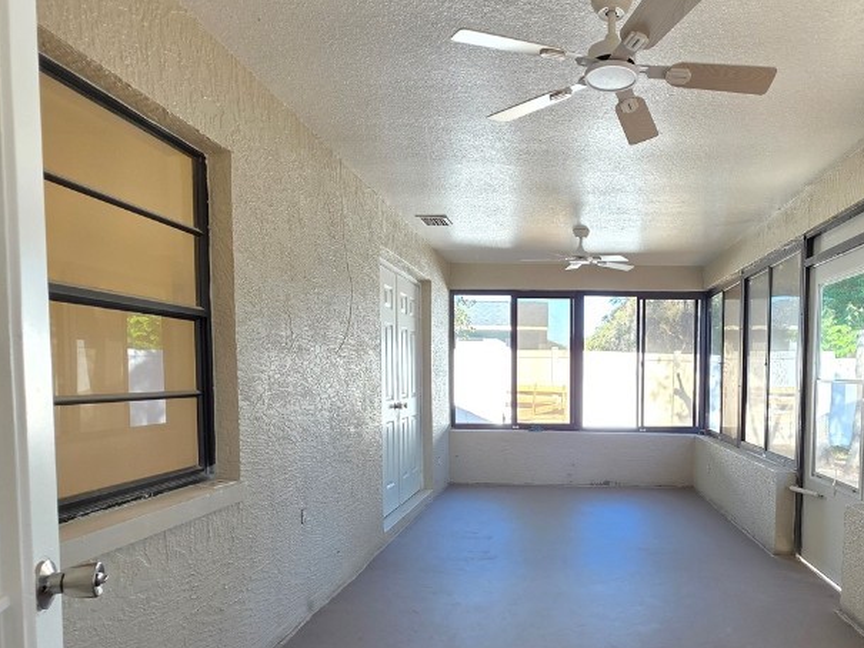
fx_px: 549
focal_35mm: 22
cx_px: 581
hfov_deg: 73.9
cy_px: 410
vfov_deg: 60.2
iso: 80
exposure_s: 1/120
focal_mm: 2.2
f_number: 1.9
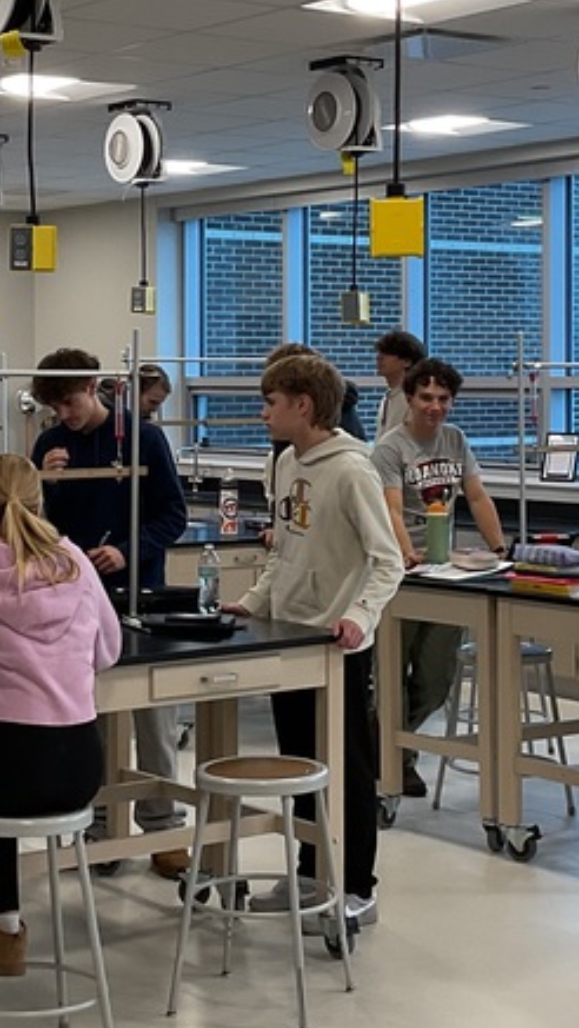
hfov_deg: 16.3
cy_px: 409
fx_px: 2019
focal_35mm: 74
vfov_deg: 28.5
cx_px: 207
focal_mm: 3
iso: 50
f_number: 1.8
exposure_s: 1/60
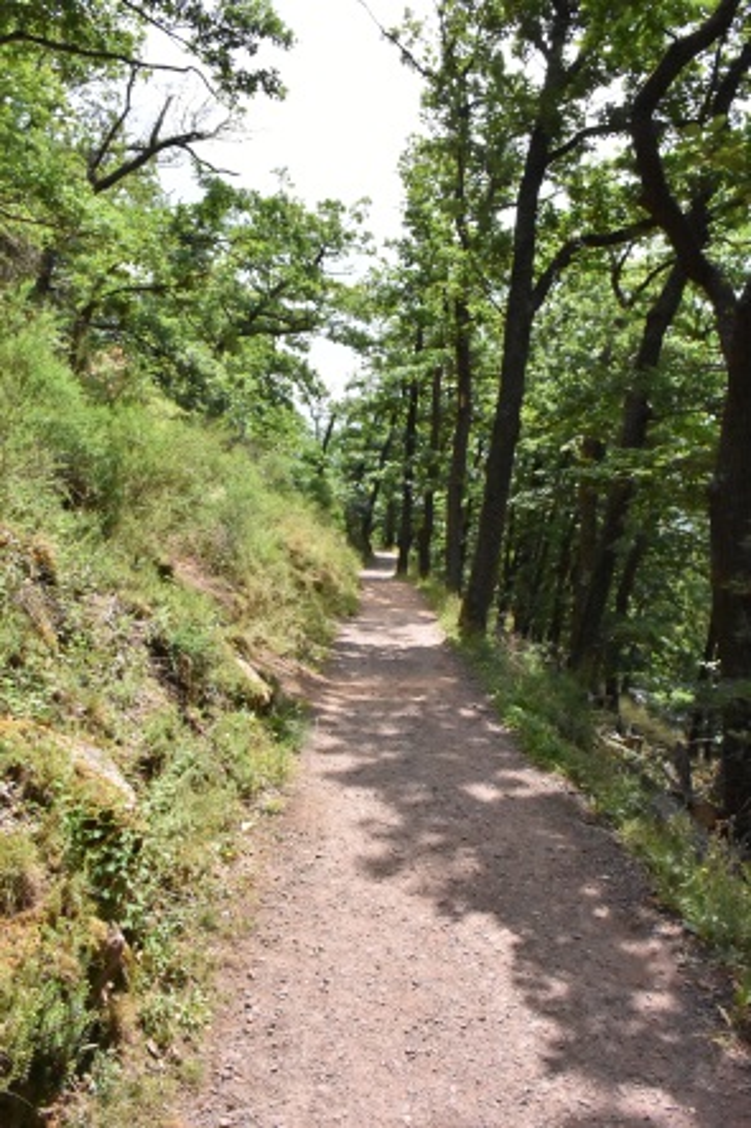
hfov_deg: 47.9
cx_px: 376
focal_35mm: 27
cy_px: 564
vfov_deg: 67.4
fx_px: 845
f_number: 11
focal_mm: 18
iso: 10000
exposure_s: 1/8000
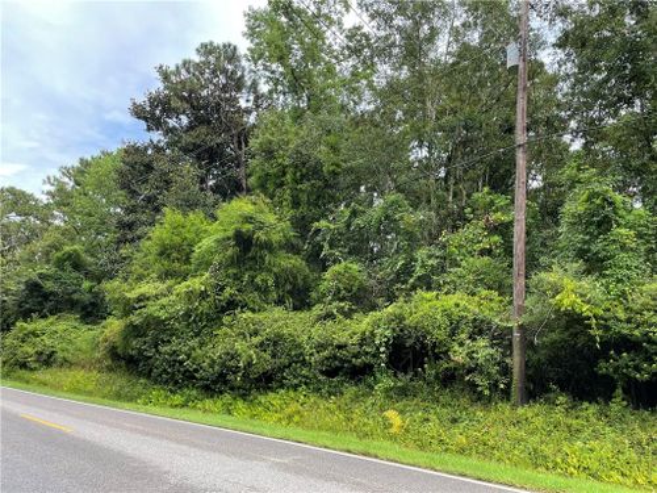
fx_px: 493
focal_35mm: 26
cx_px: 328
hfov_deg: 67.3
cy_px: 246
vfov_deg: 53.1
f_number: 1.6
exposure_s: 1/437
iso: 32
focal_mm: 4.2
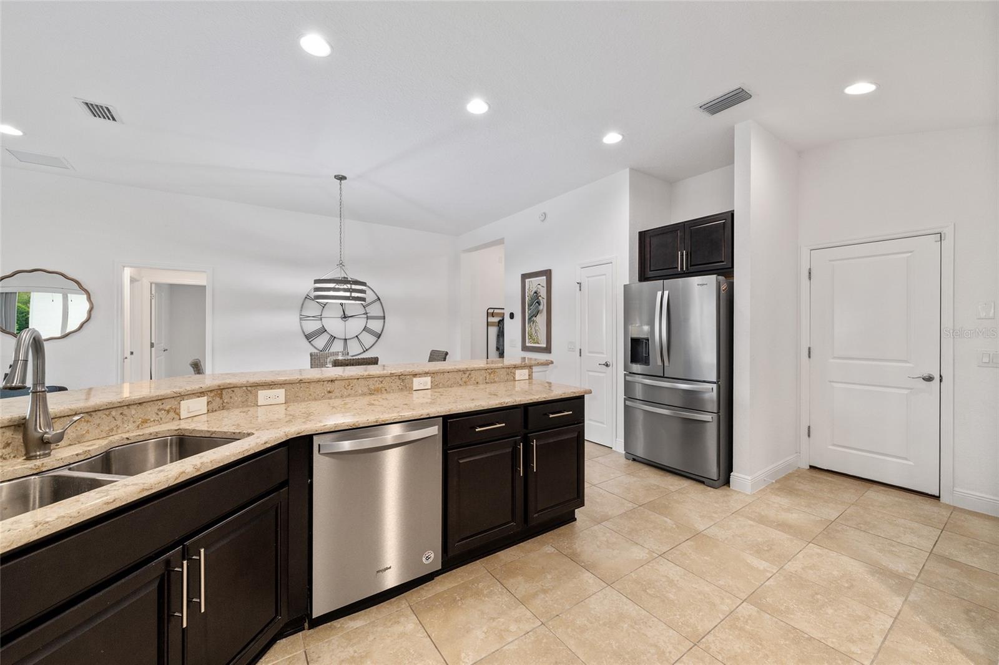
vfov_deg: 81.2
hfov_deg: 104.3
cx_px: 500
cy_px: 332
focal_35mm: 14
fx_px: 388
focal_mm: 14
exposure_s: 1/13
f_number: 8
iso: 400
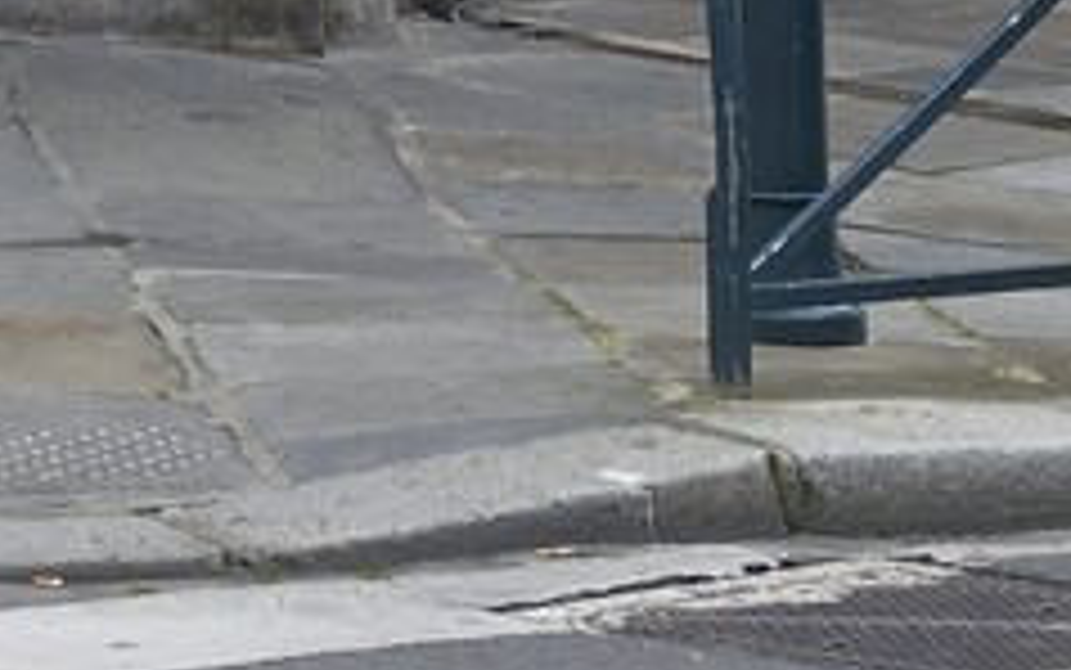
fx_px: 9607
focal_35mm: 329
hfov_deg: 6.2
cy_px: -2819
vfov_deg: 3.6
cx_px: -1132
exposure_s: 1/250
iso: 200
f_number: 7.1
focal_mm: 48
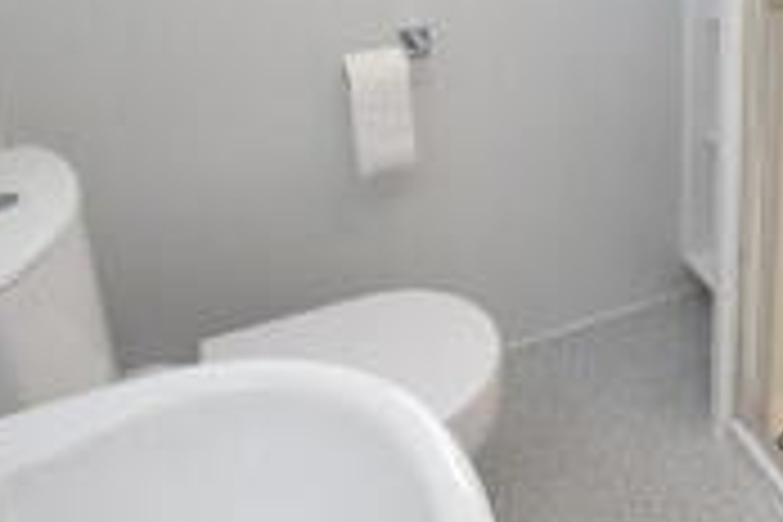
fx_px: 892
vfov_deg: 29.9
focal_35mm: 41
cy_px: -25
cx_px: 729
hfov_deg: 42.7
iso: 560
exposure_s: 1/125
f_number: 5.6
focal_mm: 10
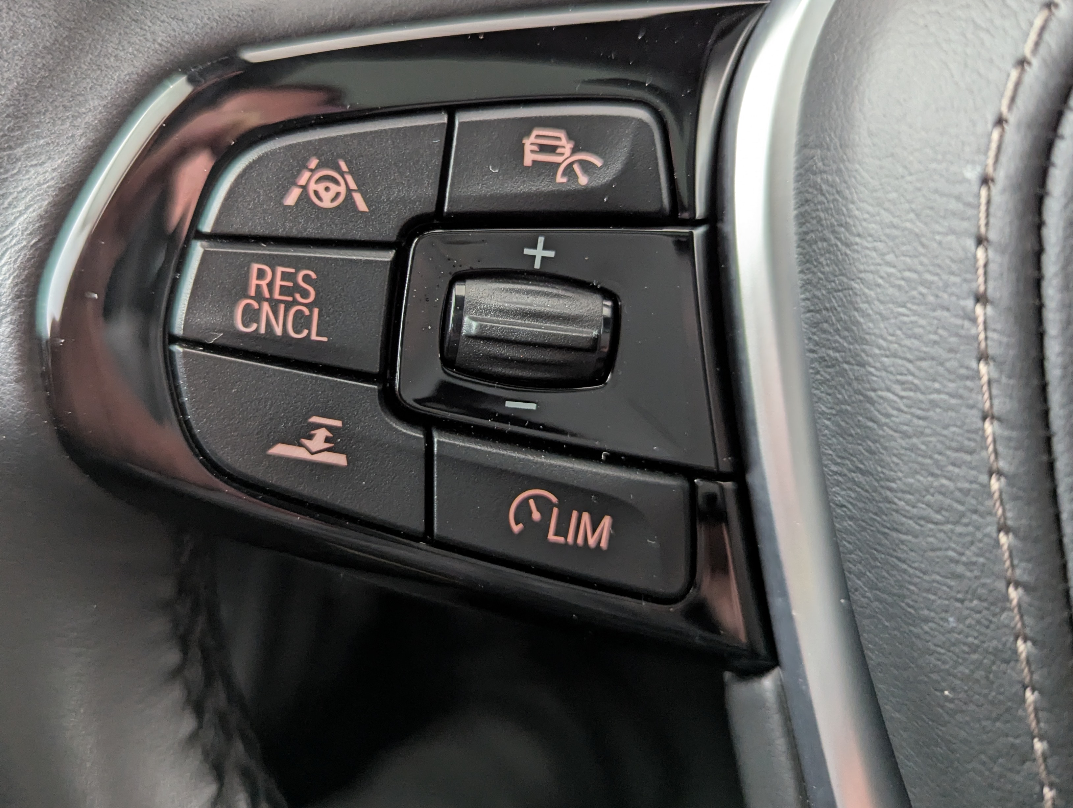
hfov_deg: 59.7
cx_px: 476
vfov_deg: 46.9
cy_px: 370
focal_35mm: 30
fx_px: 931
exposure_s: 1/53.9
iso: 392
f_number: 1.85
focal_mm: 6.81
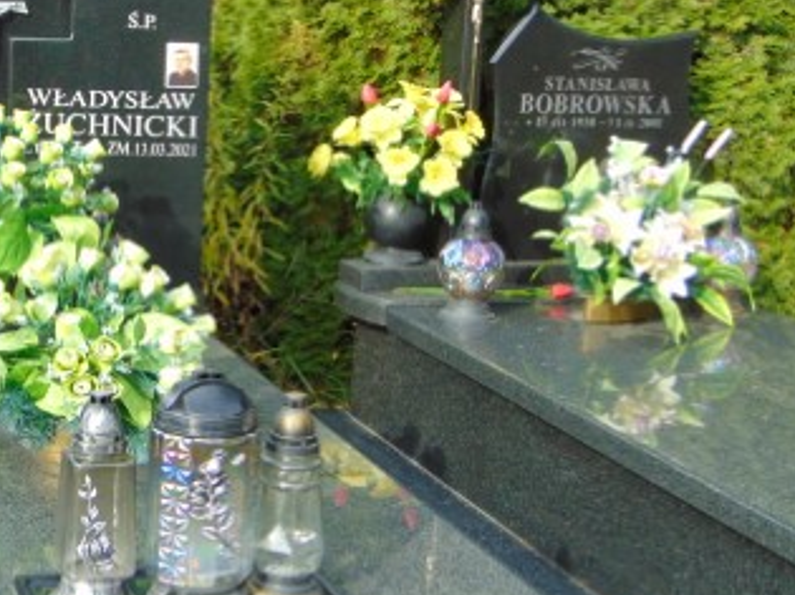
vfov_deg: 24.0
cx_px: 119
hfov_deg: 30.6
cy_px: 305
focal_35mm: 61
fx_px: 1400
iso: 80
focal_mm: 5.4
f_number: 3.1
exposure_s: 1/320
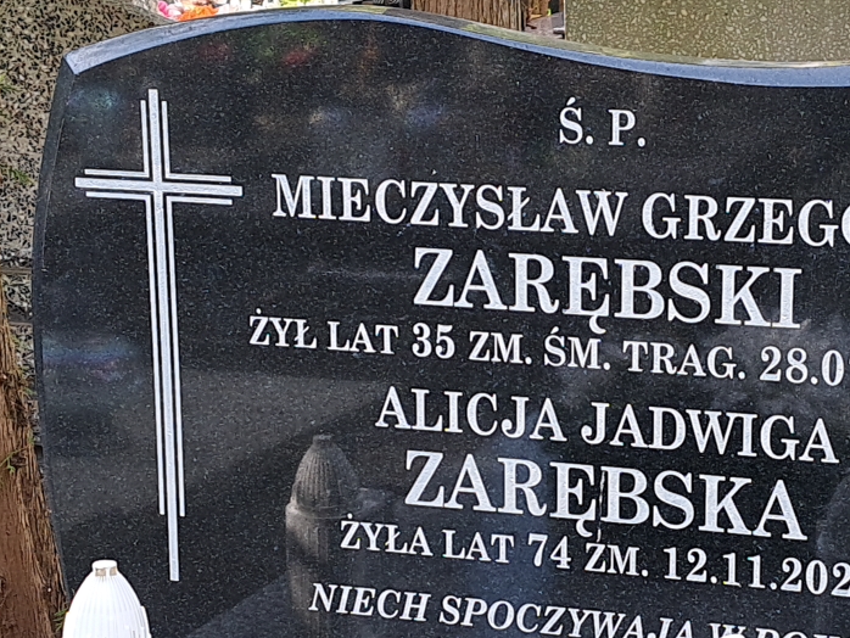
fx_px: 811
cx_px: 563
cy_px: 419
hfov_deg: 54.3
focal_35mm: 33
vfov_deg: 42.5
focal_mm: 5.23
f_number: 1.8
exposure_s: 1/100
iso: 50
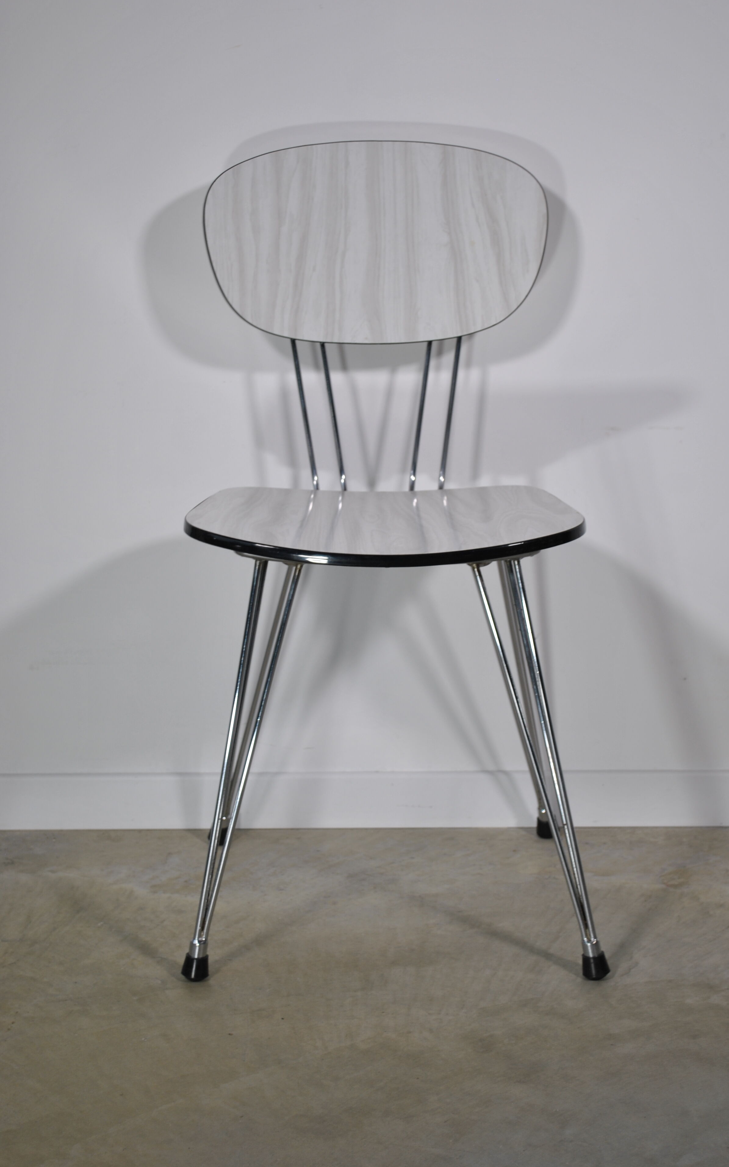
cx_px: 381
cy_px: 576
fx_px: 1971
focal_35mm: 62
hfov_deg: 21.0
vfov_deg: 33.0
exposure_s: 1/25
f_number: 5.3
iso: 100
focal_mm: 40
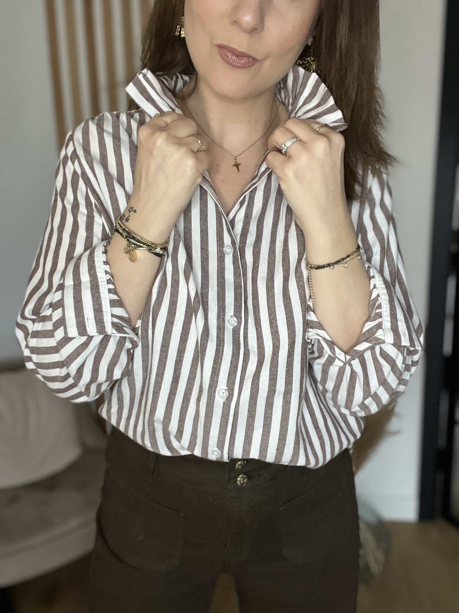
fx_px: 530
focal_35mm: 30
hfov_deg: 46.8
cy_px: 306
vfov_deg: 60.0
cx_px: 230
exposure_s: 1/60
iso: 250
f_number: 2.2
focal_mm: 2.71
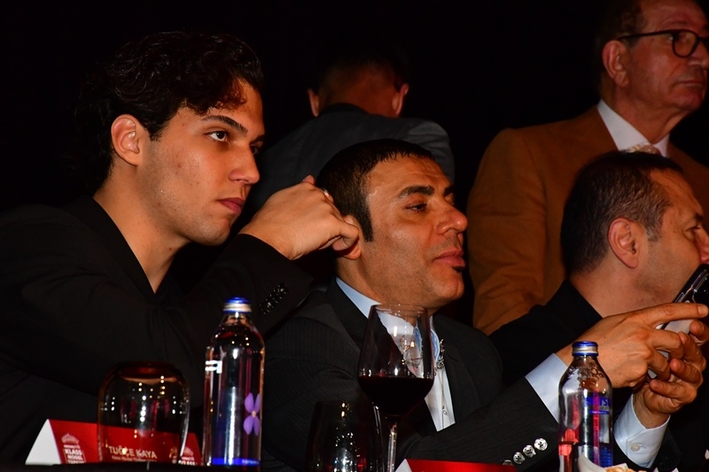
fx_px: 3426
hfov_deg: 11.8
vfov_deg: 7.9
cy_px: 236
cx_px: 354
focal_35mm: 174
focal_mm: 116
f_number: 11
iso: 2500
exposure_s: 1/160
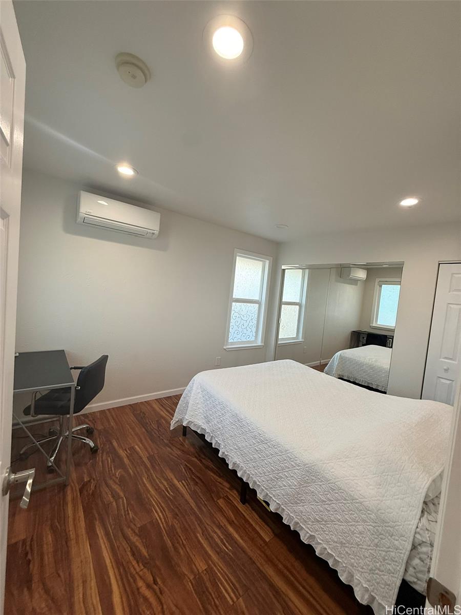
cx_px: 230
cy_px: 308
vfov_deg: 102.1
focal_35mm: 14
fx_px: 249
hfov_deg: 85.7
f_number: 2.2
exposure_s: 1/120
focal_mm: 2.22
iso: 160
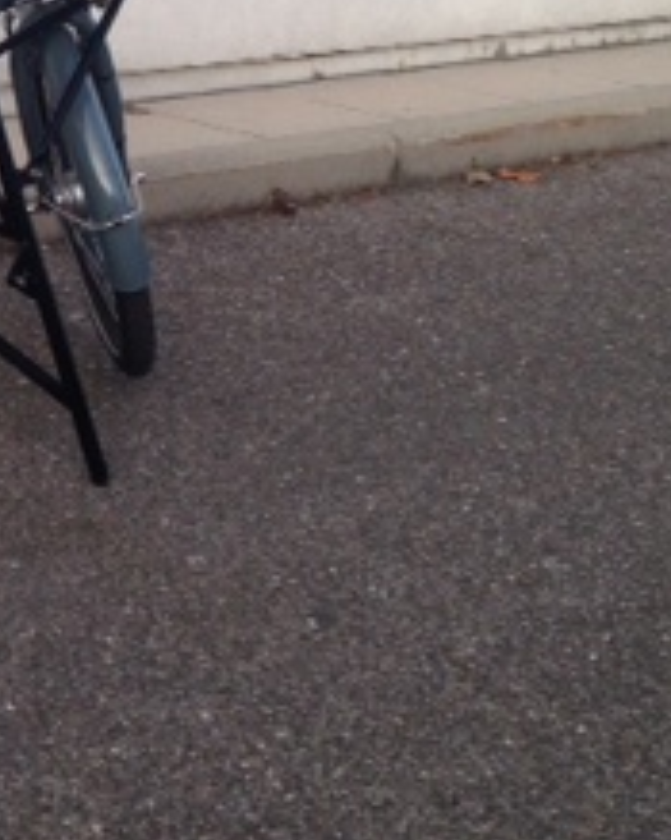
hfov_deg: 14.6
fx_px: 2484
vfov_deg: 19.1
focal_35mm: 100
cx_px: -238
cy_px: 219
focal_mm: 4.28
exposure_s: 1/354
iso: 50
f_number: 2.4
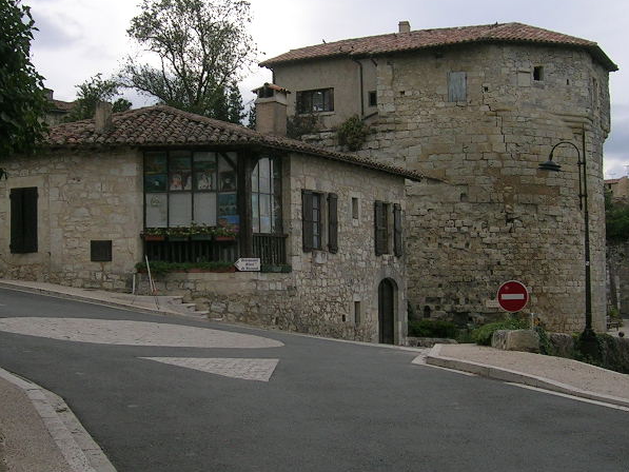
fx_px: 1090
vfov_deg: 24.4
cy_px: 220
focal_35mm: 60
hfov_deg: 32.2
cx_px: 286
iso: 50
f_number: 4.8
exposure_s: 1/436
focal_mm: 5.4
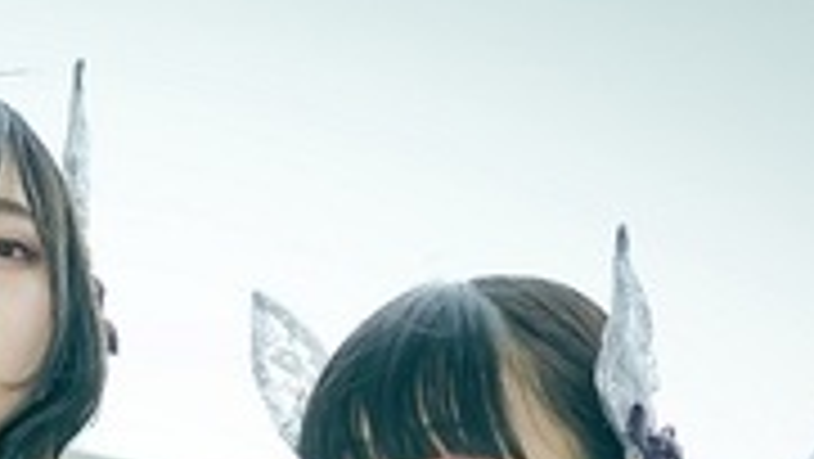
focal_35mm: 144
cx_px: -292
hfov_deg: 14.2
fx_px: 3109
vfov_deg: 7.9
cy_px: 1012
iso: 160
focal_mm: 35
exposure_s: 1/640
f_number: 2.5
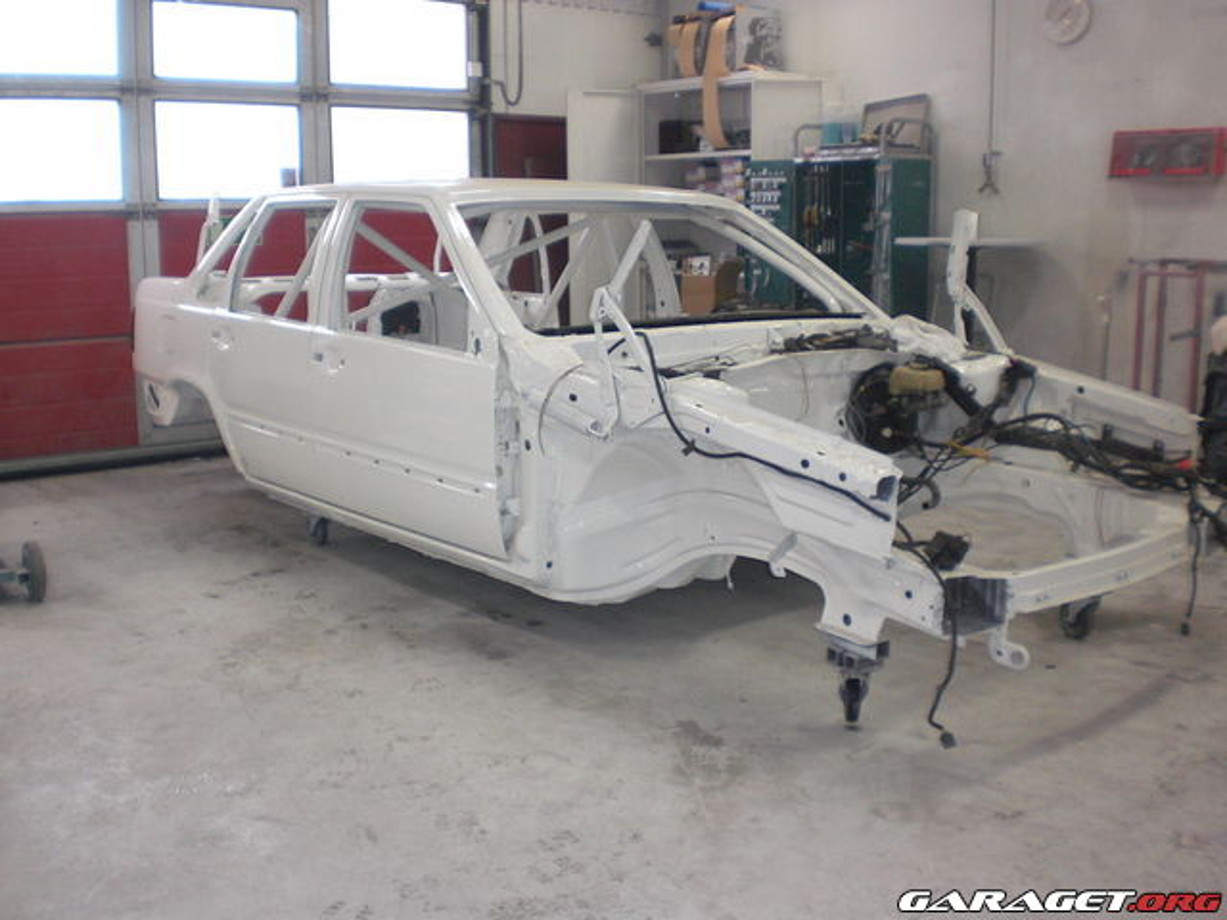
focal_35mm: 36
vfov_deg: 39.7
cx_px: 614
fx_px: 1276
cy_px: 460
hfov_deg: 51.4
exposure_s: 1/60
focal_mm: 6.3
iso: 200
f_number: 3.1
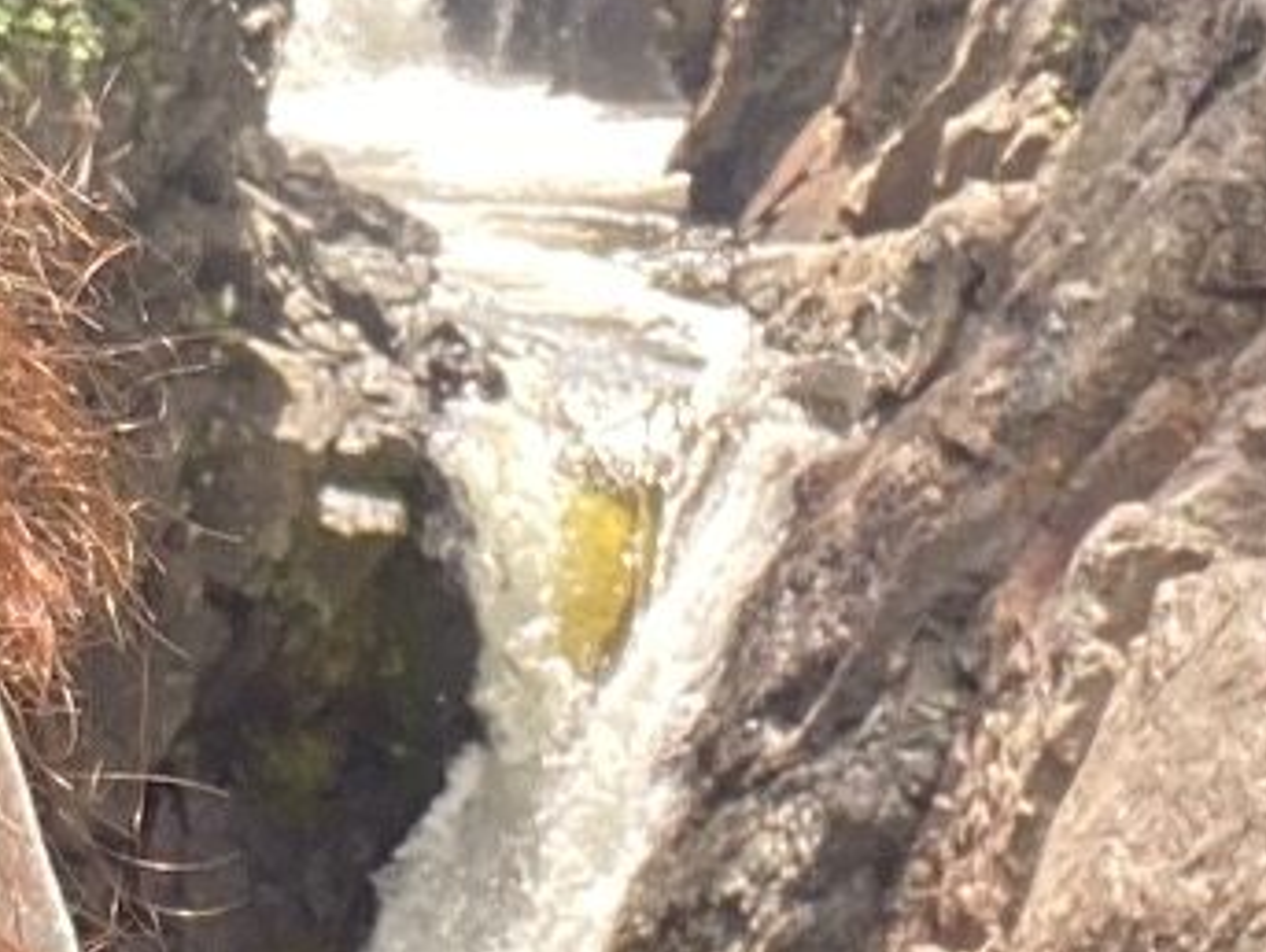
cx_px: 111
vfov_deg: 10.7
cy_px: -376
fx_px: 4942
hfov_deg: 14.4
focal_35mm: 135
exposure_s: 1/122
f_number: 2.2
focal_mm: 2.71
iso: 32
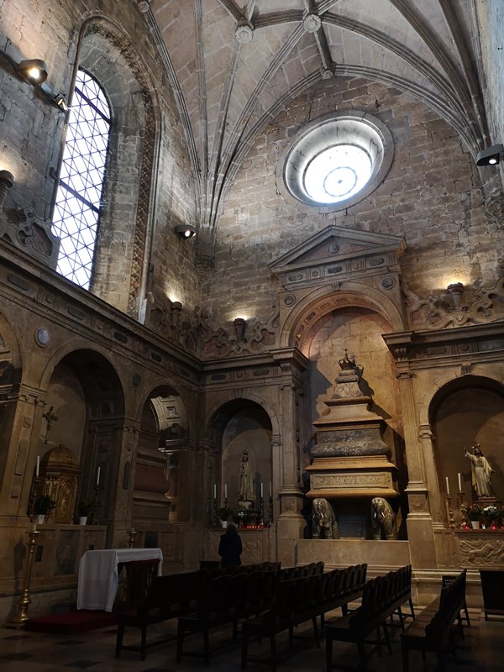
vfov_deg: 65.3
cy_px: 336
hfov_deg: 51.4
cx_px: 252
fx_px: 524
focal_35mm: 27
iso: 400
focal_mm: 3.95
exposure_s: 1/33.3
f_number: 1.8
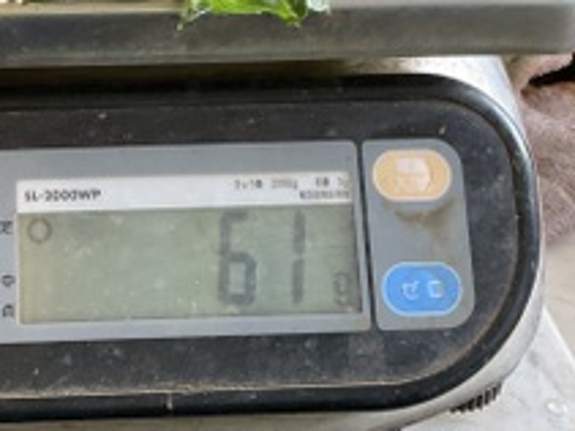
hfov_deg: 28.6
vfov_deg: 21.5
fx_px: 1096
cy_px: 8
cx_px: 90
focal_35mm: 66
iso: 100
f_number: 1.8
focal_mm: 3
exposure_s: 1/60
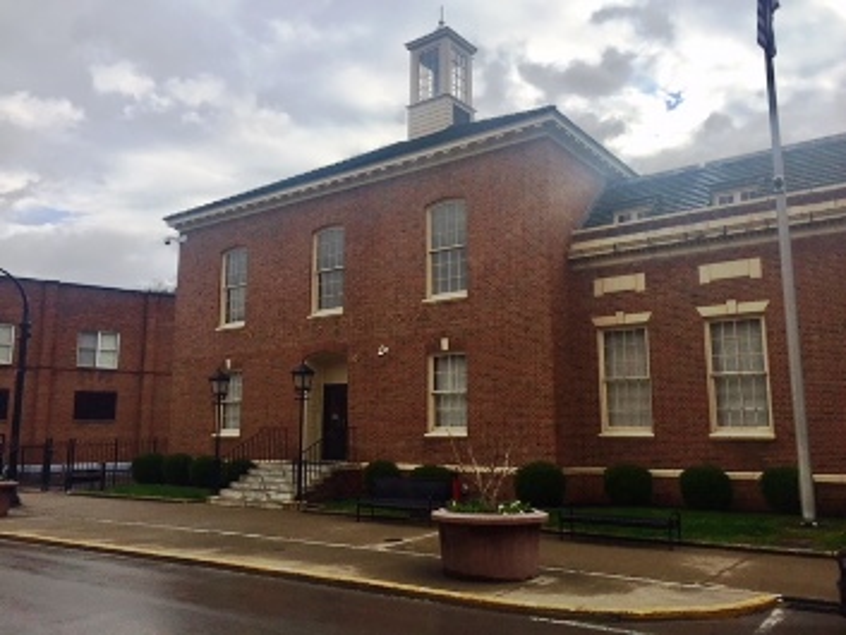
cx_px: 423
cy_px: 318
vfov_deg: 48.3
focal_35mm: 29
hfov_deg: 61.6
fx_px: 709
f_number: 2.2
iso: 32
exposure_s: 1/1582
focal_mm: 4.15
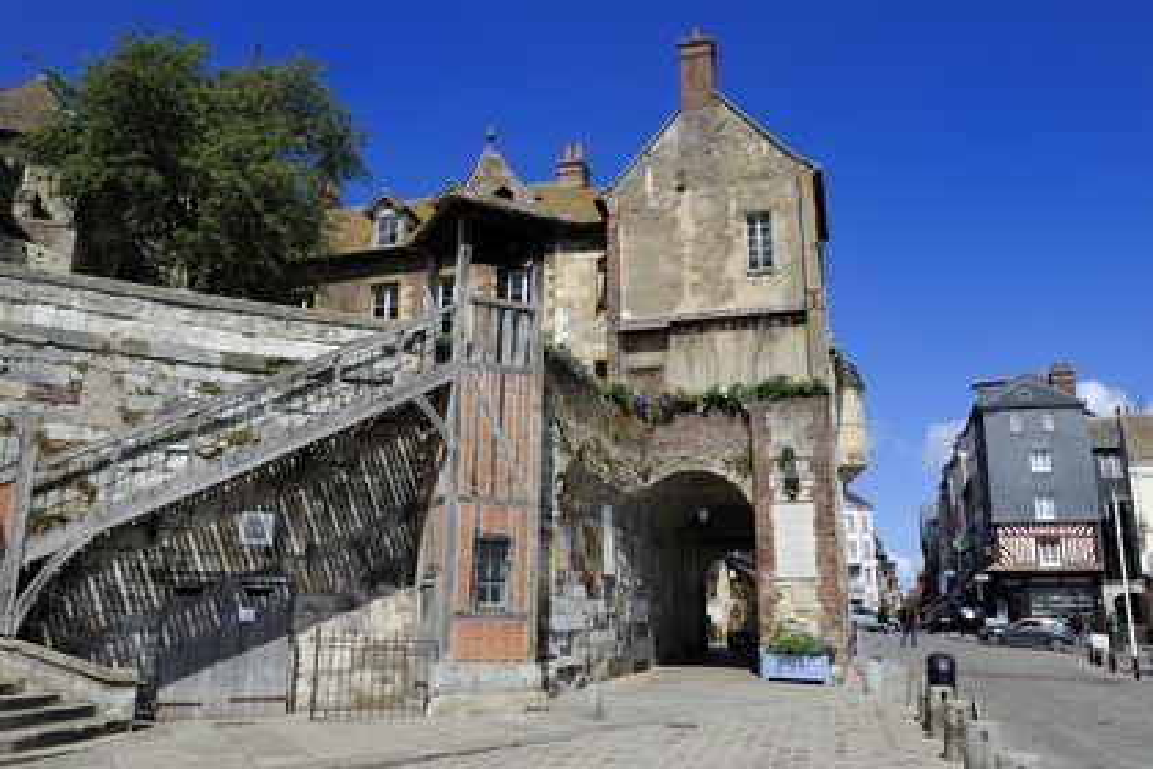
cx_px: 576
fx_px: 993
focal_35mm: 31
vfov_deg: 42.3
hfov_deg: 60.3
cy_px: 384
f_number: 13
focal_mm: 31
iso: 200
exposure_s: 1/200
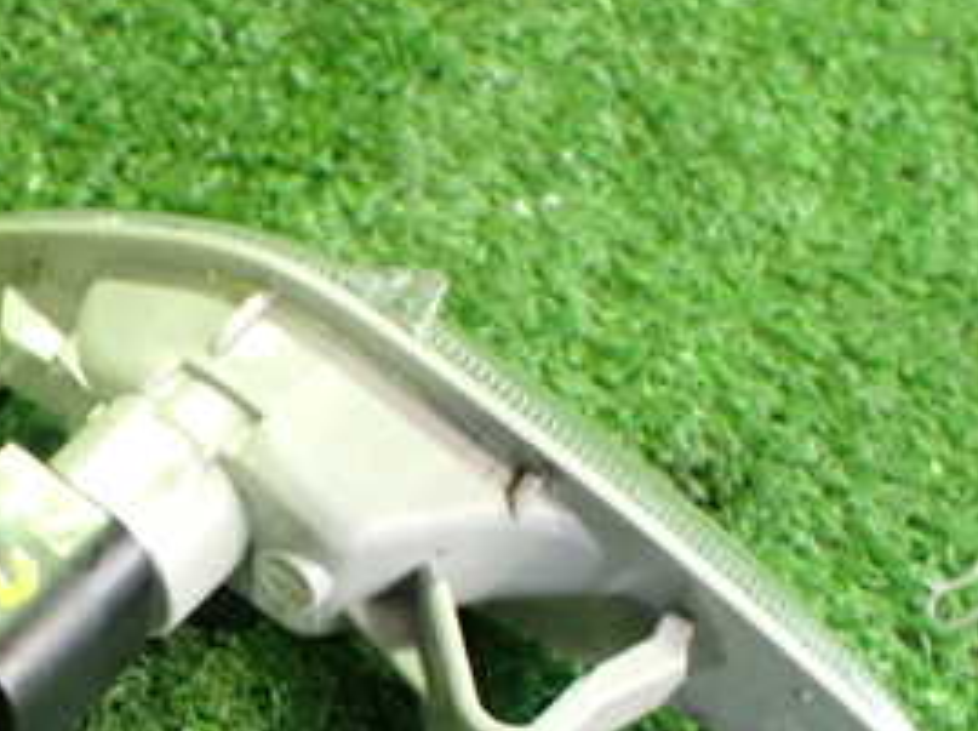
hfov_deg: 27.6
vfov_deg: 21.1
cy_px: 738
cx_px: 44
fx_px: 1890
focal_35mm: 67
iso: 800
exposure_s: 1/40
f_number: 2.3
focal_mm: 5.4
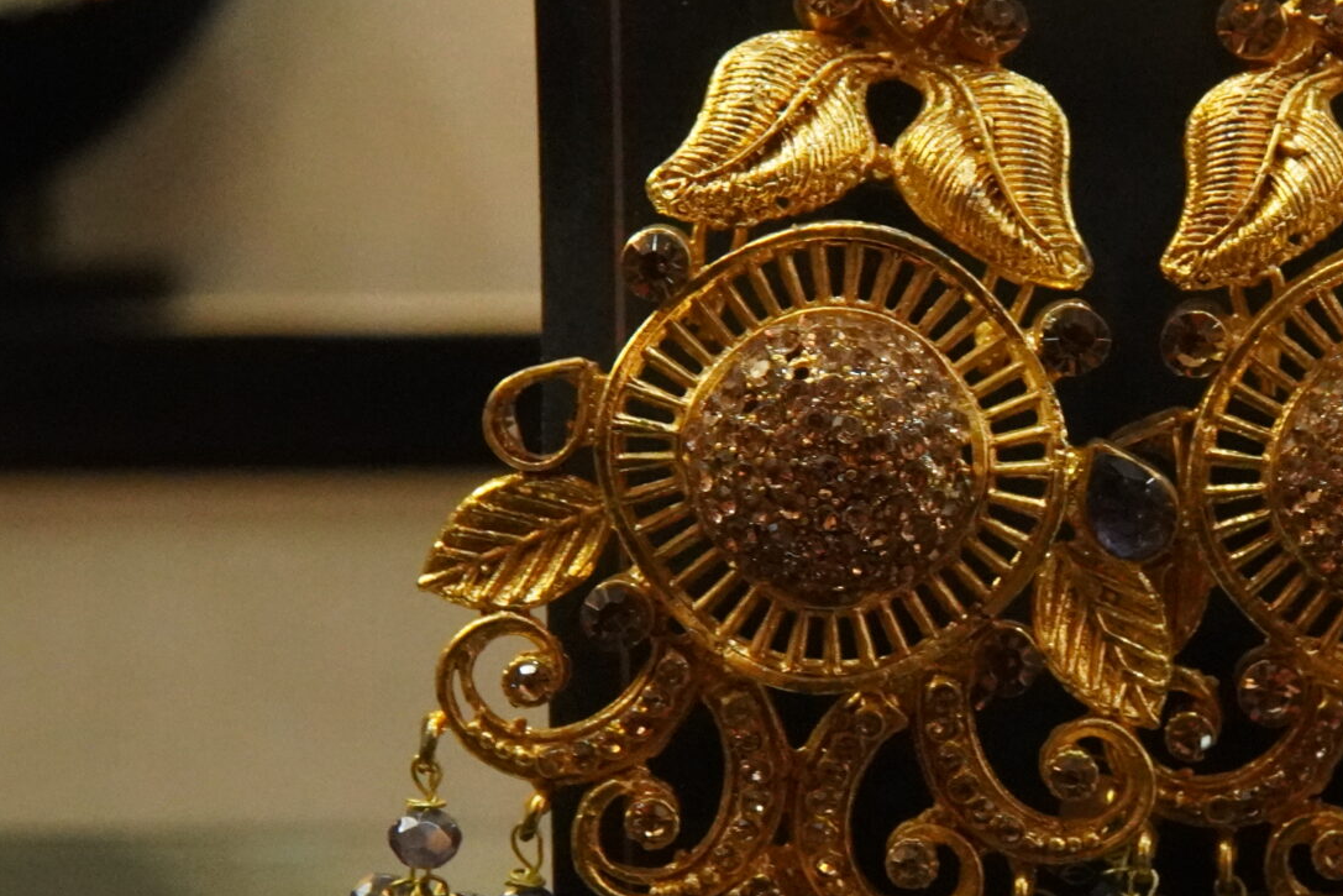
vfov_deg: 12.9
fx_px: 3955
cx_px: 1222
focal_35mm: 106
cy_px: 598
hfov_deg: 18.9
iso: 6400
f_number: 9
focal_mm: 30
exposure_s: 1/80
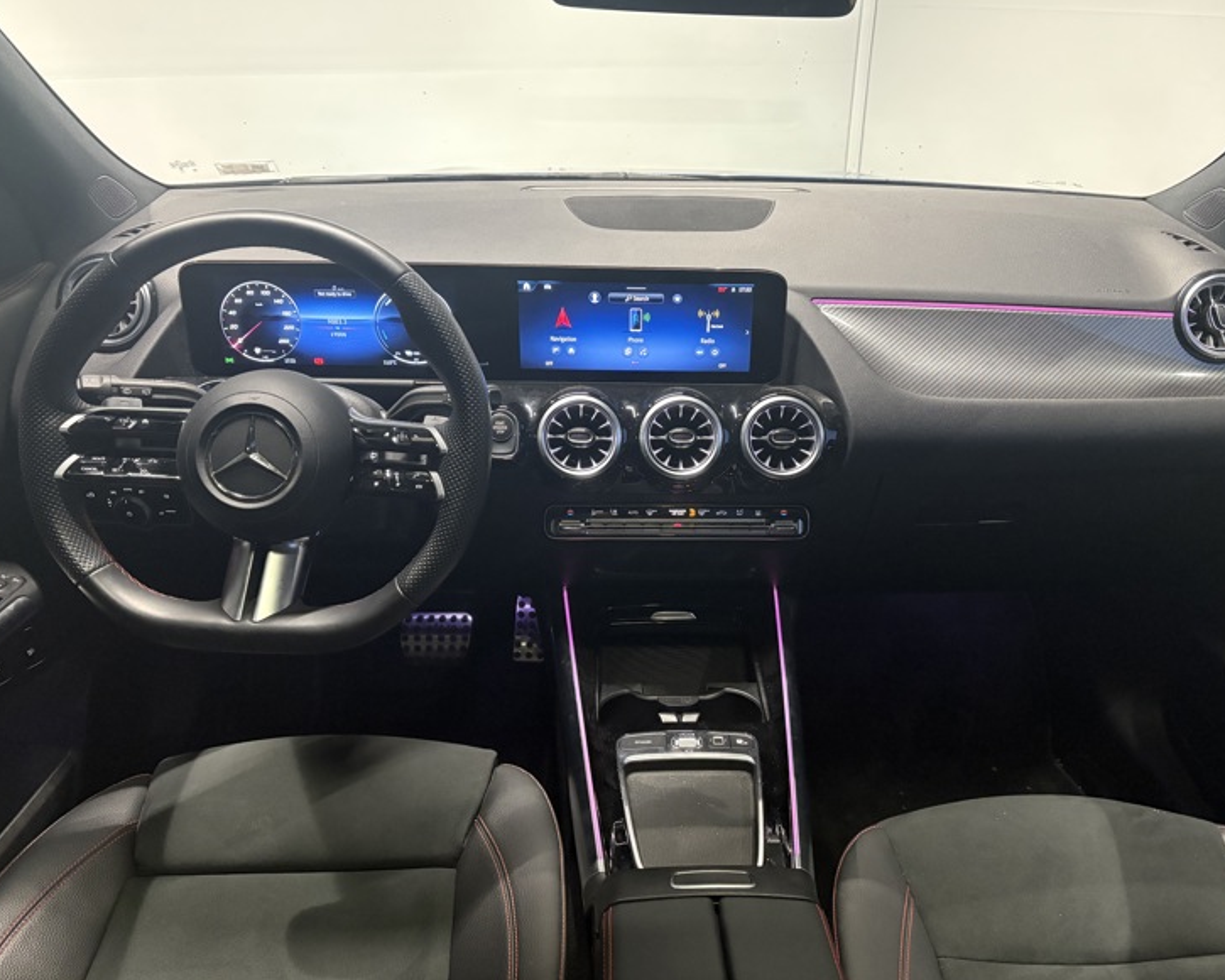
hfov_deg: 62.1
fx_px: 1015
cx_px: 654
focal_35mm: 28
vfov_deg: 51.5
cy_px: 476
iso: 400
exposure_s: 1/48
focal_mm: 5.96
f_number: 1.6
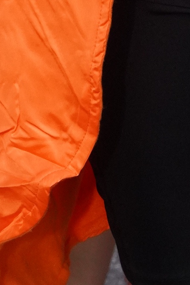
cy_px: -425
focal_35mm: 288
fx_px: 2280
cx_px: 260
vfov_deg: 6.7
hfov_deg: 4.7
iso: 2000
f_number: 7.1
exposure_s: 1/500
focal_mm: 40
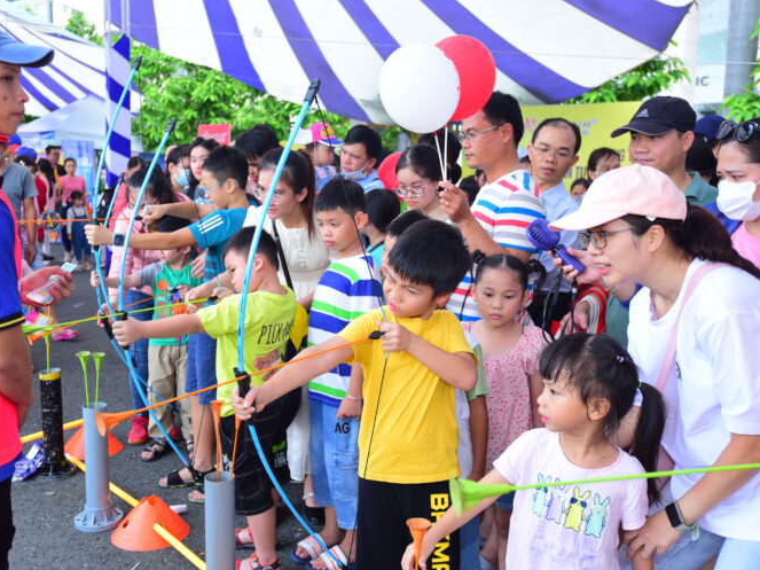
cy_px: 278
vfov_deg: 36.8
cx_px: 354
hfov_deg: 47.8
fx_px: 856
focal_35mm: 39
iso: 400
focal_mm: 35
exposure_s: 1/250
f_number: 4.5
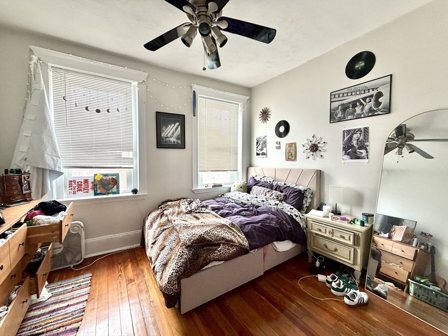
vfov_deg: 85.7
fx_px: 181
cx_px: 224
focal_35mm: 14
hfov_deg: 102.1
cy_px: 168
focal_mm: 2.22
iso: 320
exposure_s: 1/99
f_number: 2.2
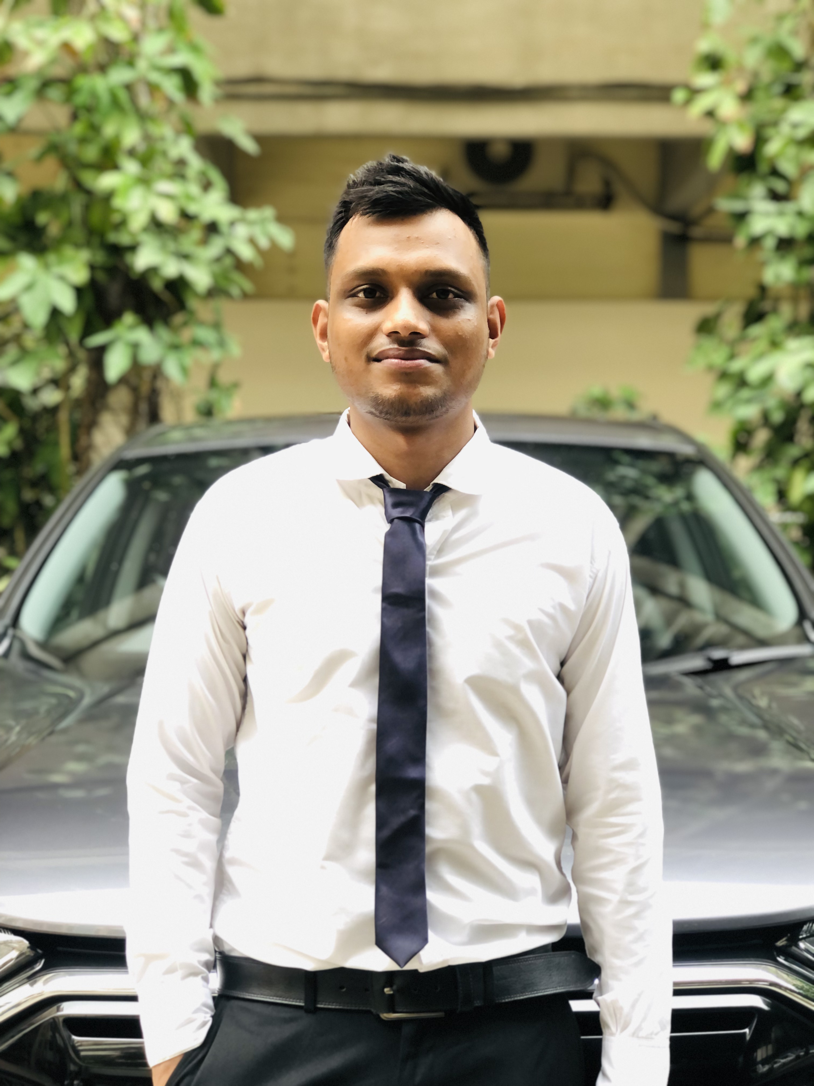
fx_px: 1787
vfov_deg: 33.8
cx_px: 407
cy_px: 543
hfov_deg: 25.7
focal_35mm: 57
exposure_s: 1/30
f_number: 2.8
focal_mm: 6.6
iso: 80
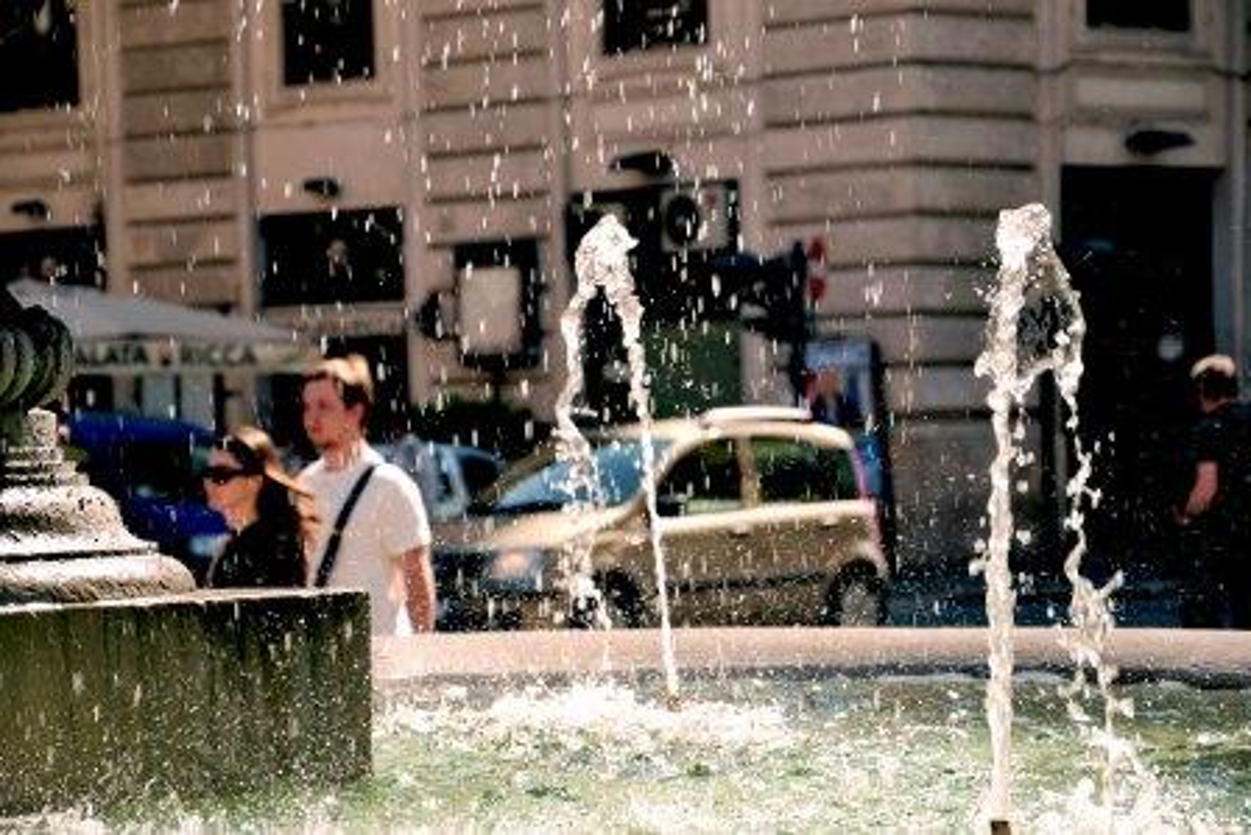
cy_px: 418
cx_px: 626
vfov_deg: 9.9
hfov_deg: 14.9
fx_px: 4797
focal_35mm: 138
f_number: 6.3
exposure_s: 1/320
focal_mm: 92
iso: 200
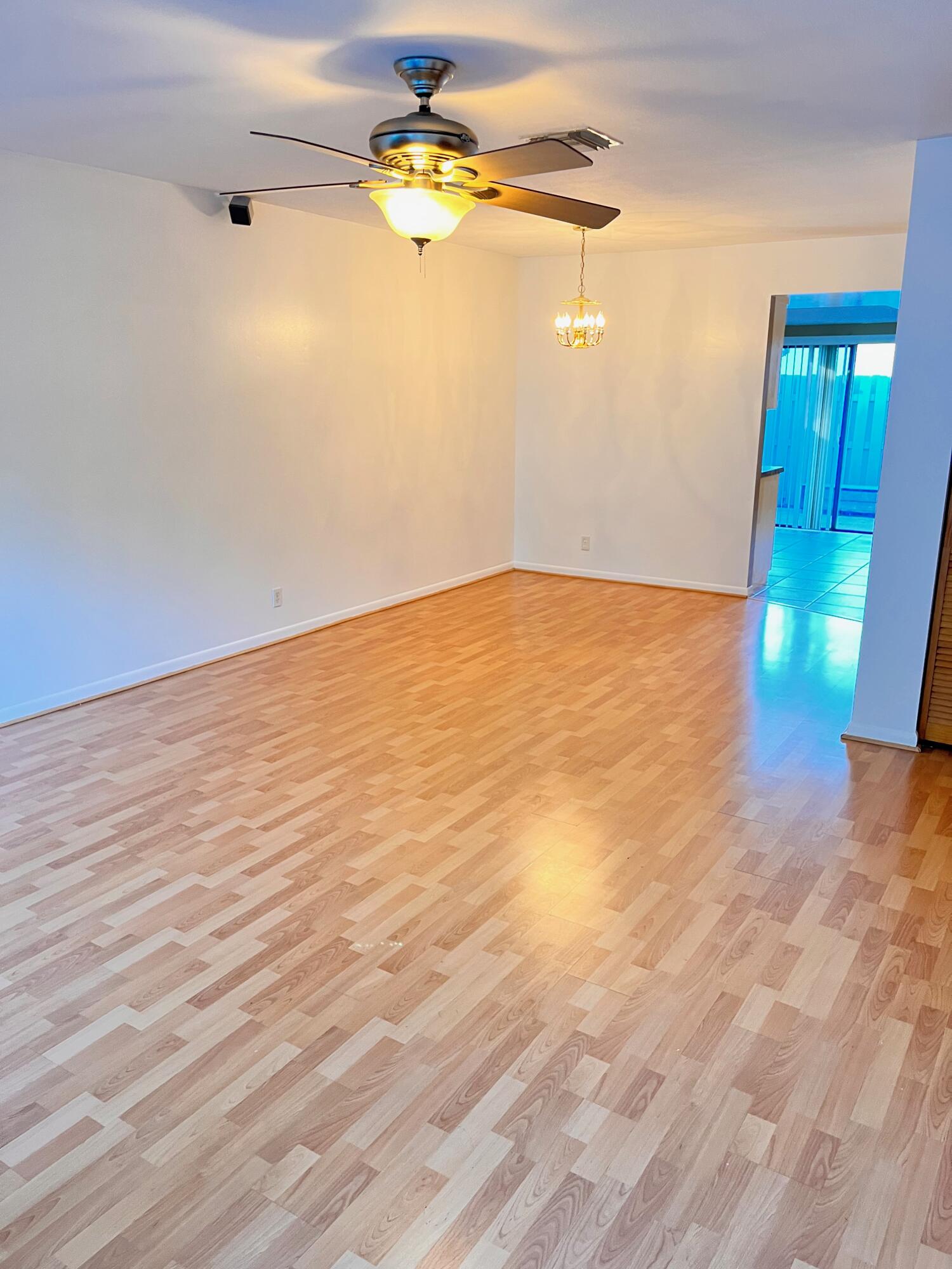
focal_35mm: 26
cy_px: 634
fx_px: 953
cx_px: 476
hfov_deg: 53.1
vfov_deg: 67.3
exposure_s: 1/60
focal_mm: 5.1
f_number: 1.6
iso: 200
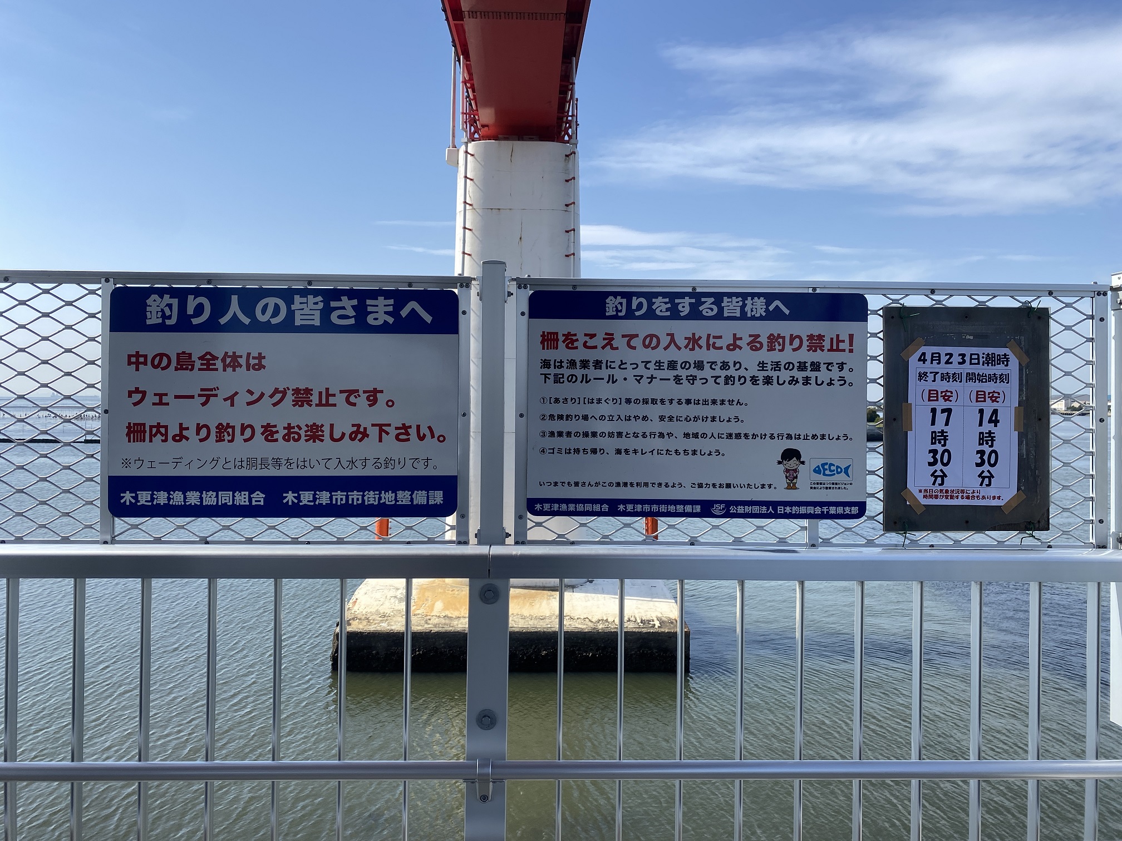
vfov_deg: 53.1
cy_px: 420
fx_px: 843
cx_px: 561
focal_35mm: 26
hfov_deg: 67.3
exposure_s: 1/2755
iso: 32
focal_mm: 4.25
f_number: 1.8
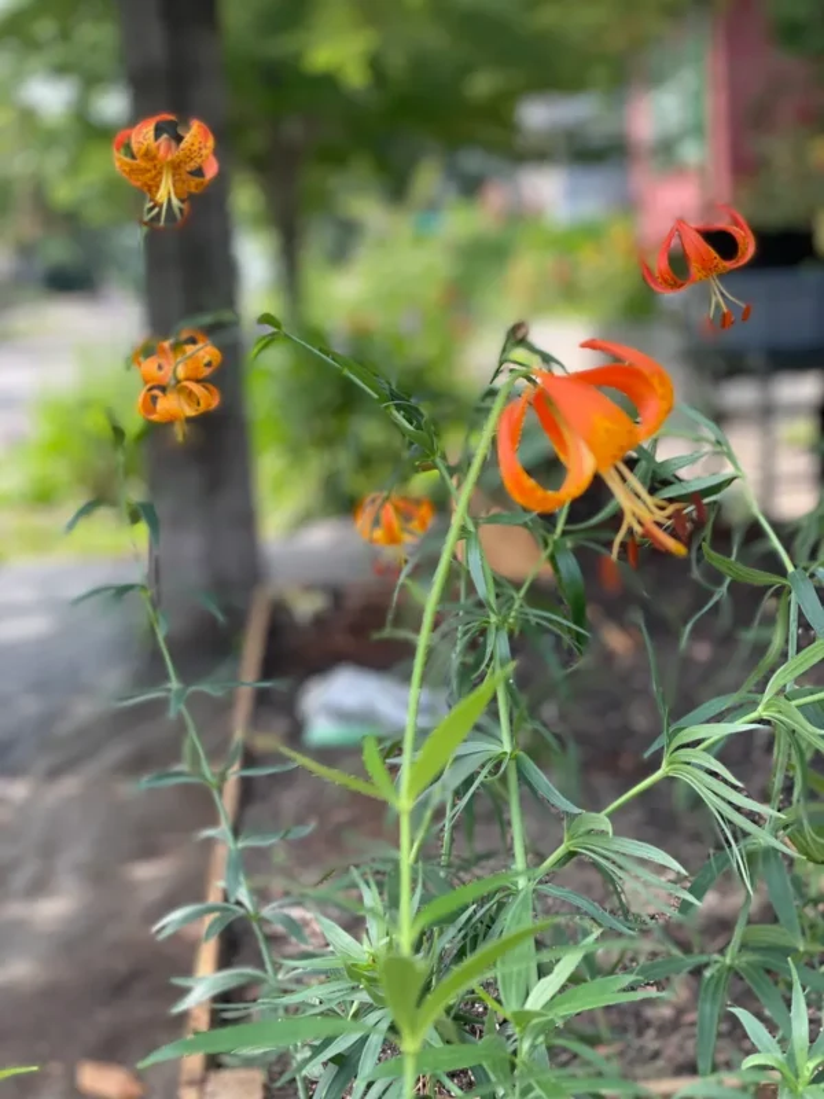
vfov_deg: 36.8
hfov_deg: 28.0
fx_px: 1650
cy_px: 550
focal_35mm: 52
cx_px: 412
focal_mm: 6
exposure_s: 1/142
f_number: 2
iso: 25
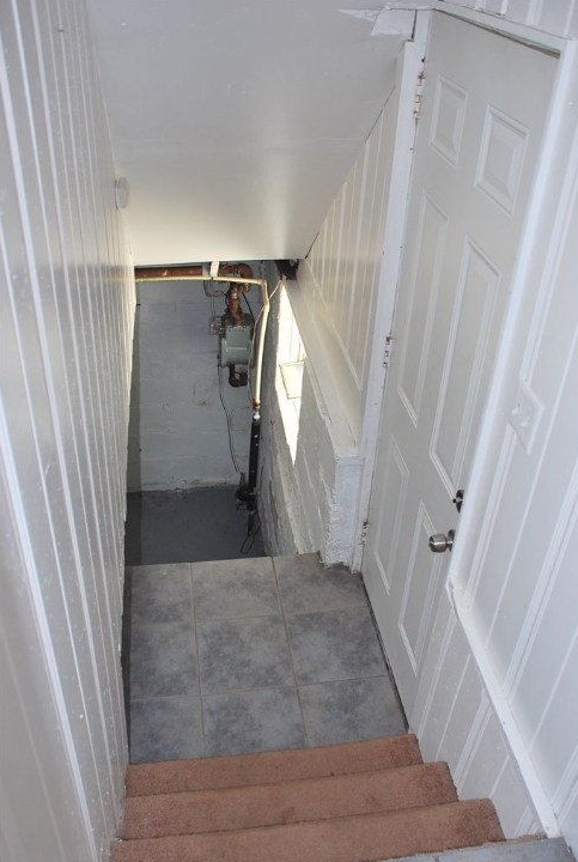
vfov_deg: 58.6
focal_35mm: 32
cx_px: 305
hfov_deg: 41.3
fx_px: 767
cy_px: 454
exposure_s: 1/60
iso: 200
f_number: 3.8
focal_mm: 20
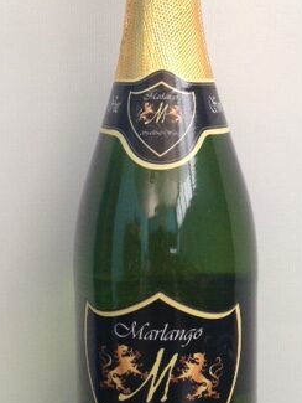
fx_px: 756
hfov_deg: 22.6
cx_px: 177
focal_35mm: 65
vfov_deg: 29.8
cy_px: 172
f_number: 2.4
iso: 125
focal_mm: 4.12
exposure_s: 1/20
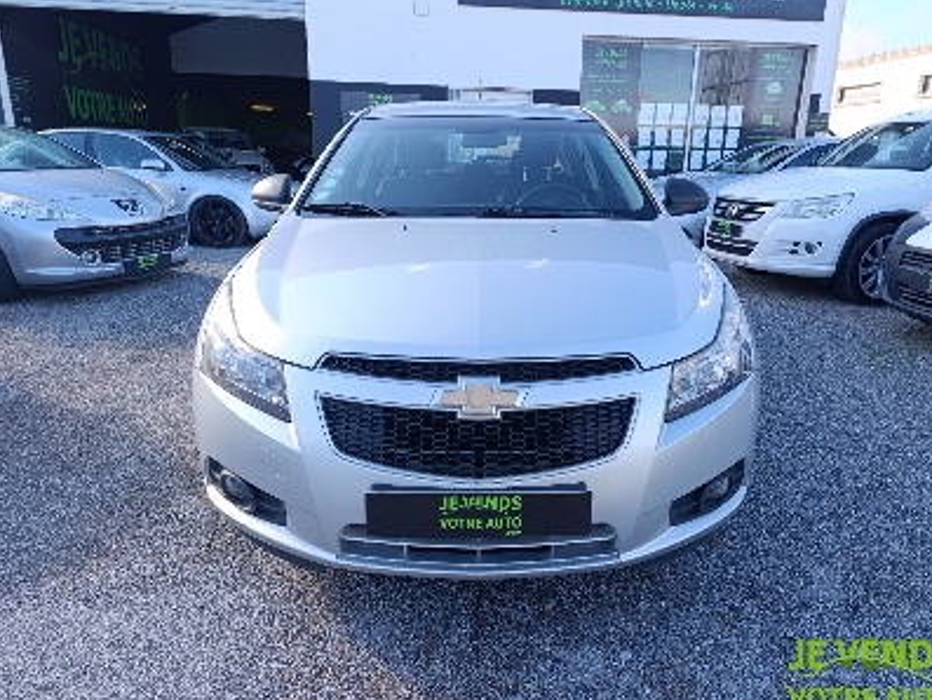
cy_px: 362
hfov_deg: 71.6
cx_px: 484
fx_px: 646
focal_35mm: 24
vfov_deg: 56.8
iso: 64
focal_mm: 6.14
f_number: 1.6
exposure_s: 1/100
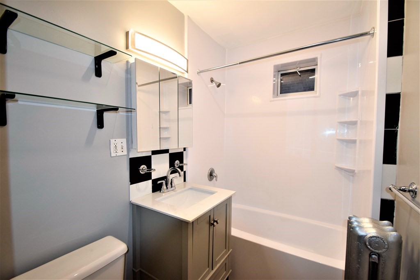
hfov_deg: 100.4
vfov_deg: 77.3
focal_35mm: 15
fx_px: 175
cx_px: 210
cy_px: 140
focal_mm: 10
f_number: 5
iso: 720
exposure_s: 1/100
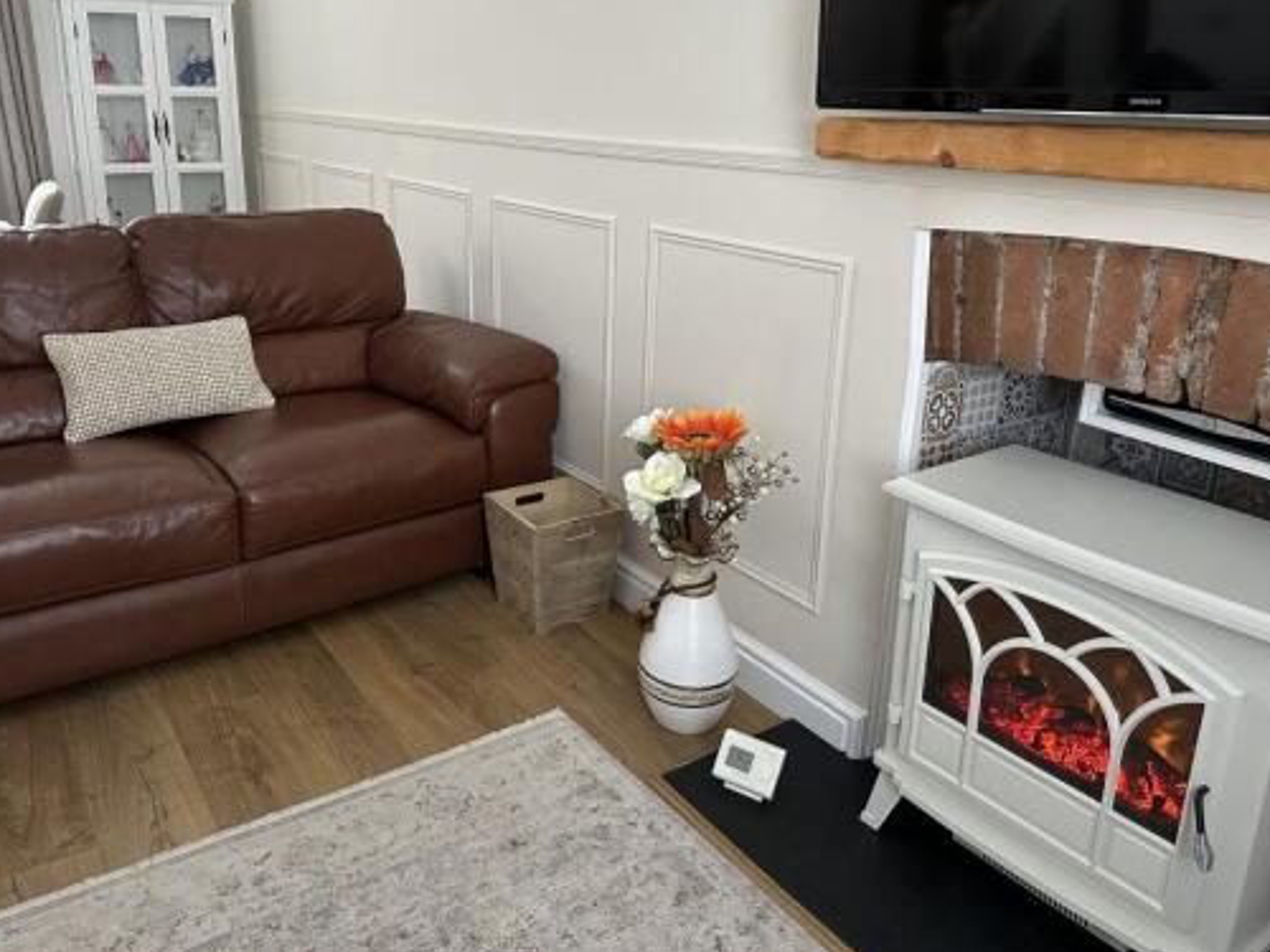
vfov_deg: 49.6
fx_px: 1027
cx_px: 565
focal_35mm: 28
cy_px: 405
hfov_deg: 63.3
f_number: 1.78
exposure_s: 1/60
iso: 500
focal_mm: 6.86
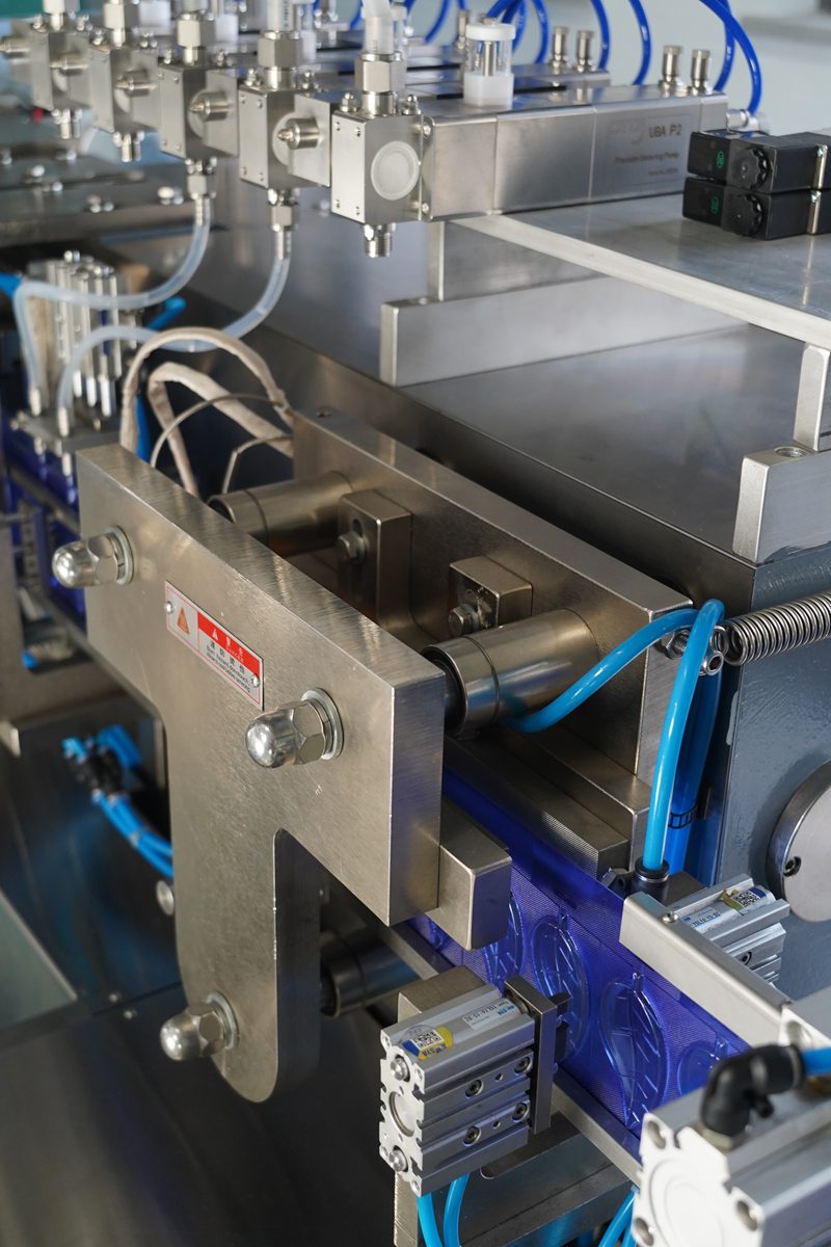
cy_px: 624
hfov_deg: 28.6
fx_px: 1627
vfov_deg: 41.9
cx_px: 416
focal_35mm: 47
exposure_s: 1/100
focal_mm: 47
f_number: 5.6
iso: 1600
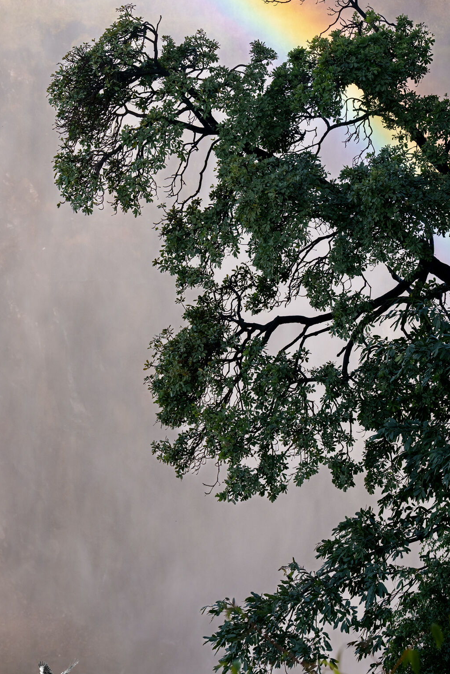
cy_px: 200
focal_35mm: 110
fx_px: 2062
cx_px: 317
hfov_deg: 12.4
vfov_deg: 18.5
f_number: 5.6
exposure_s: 1/800
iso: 400
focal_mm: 70
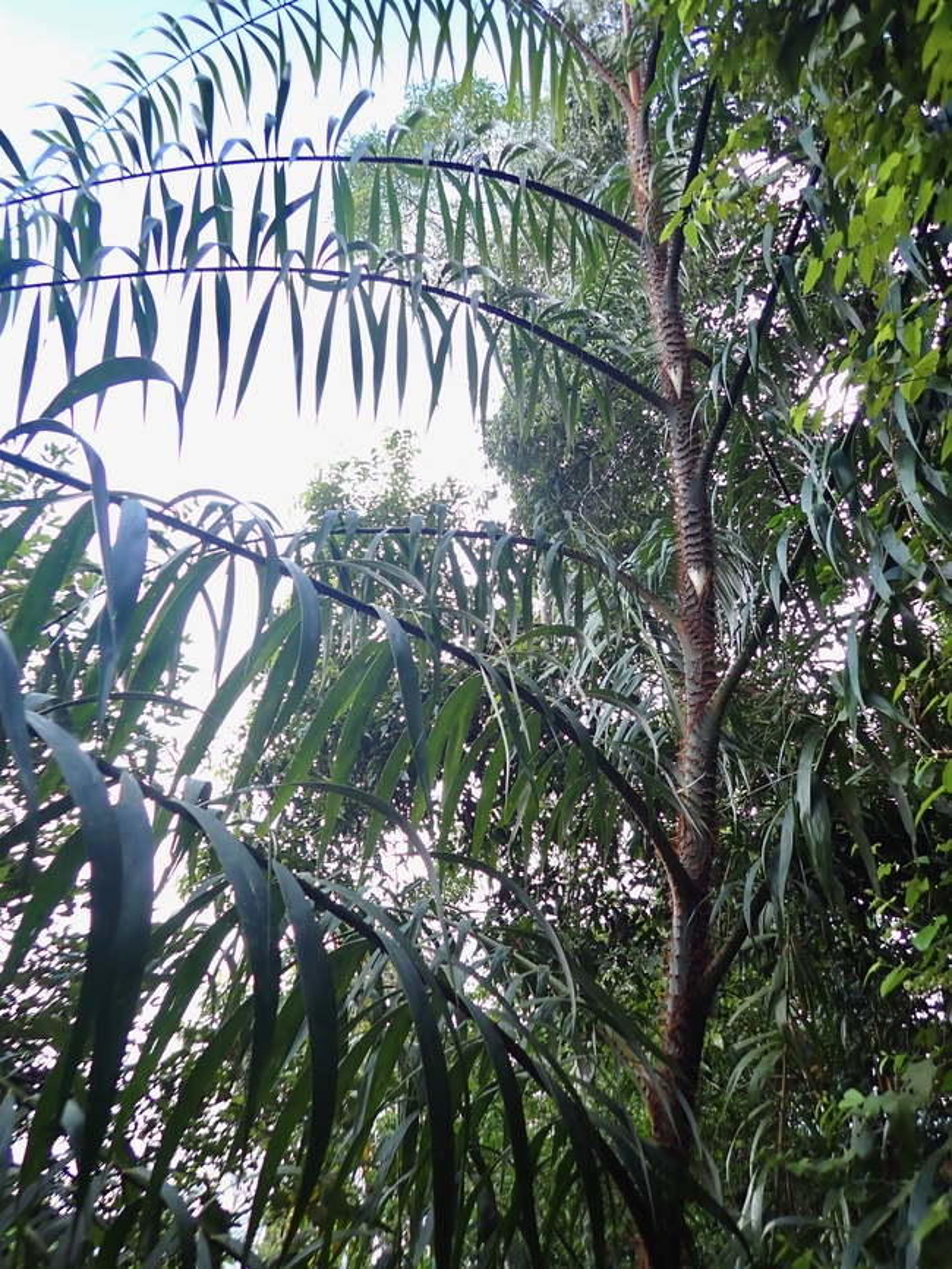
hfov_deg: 54.9
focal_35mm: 25
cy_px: 634
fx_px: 916
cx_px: 476
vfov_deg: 69.4
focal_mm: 4.5
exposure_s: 1/160
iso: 100
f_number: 2
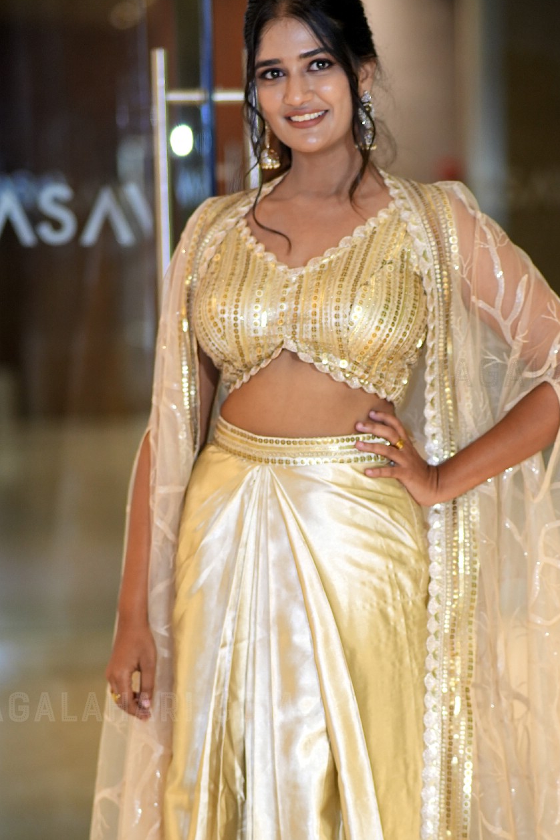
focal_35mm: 142
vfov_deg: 14.4
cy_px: 607
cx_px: 360
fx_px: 3313
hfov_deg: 9.7
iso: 800
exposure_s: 1/160
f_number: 1.8
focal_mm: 85
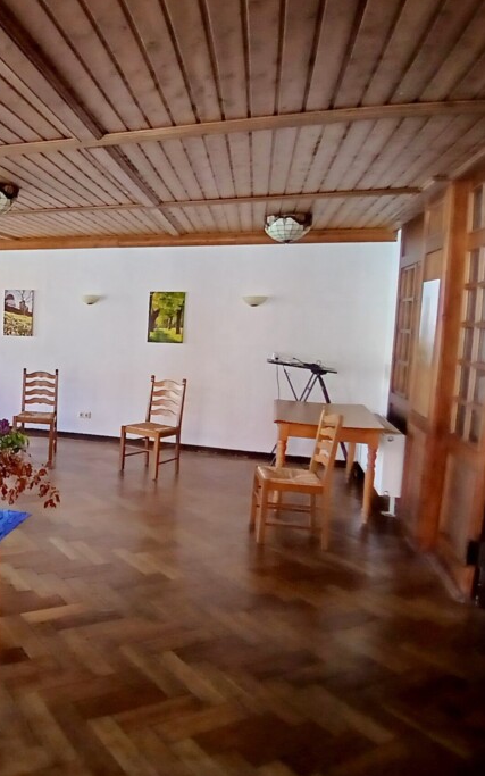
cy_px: 352
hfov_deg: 40.4
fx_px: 571
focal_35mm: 27
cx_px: 1
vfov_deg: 68.2
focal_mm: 1.4
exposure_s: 1/33
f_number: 2.2
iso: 80
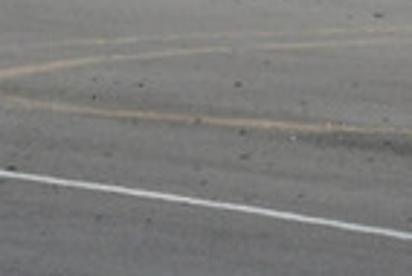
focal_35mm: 3376
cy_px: 436
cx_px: 743
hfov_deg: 0.6
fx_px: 38675
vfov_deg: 0.4
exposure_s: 1/640
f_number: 10
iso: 250
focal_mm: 400
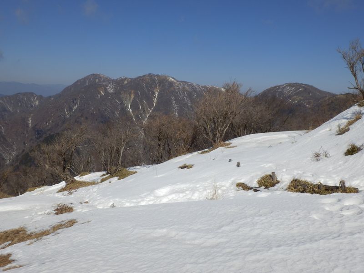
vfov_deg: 38.7
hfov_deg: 50.1
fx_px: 389
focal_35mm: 37
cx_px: 182
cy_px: 136
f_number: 9.9
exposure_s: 1/320
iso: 80
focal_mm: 6.6
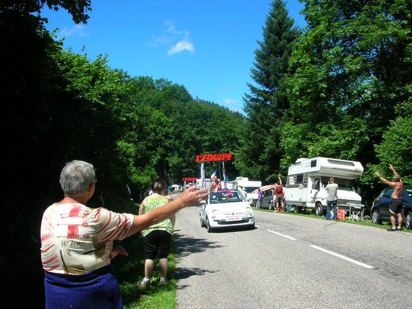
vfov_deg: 40.7
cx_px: 206
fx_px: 417
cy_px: 154
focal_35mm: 35
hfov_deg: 52.6
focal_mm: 5.8
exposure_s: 1/232
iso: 50
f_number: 5.6
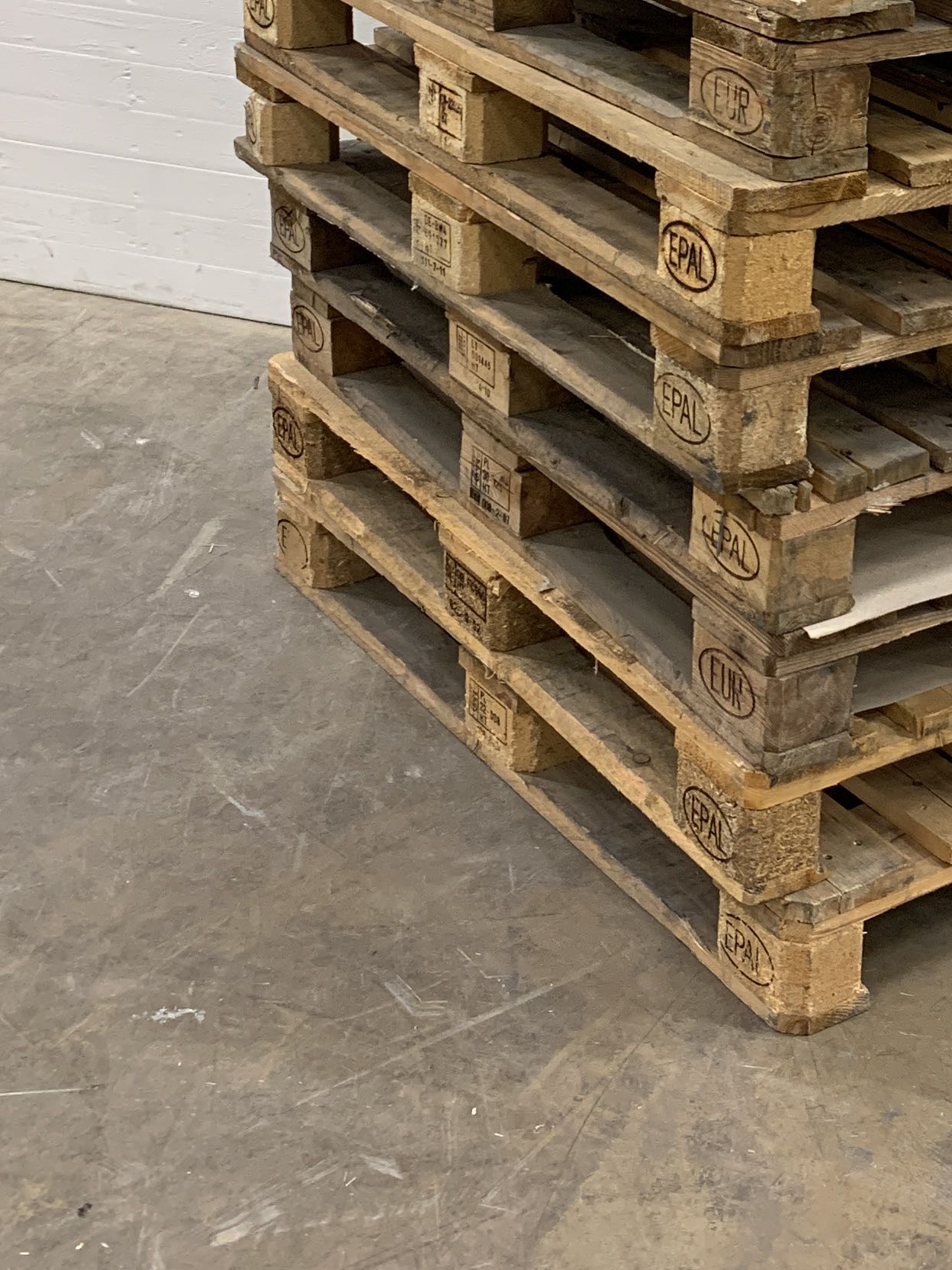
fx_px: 2310
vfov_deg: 29.4
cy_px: 124
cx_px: 922
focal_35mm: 63
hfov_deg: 22.5
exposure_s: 1/60
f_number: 1.8
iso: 100
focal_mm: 4.25
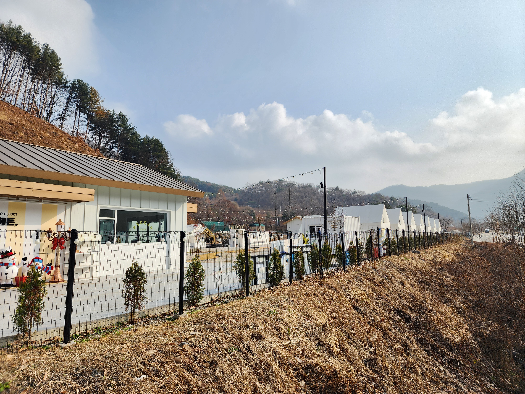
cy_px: 197
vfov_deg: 58.9
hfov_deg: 73.9
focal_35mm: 23
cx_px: 262
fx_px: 349
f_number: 1.8
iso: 12
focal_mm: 6.4
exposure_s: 1/818
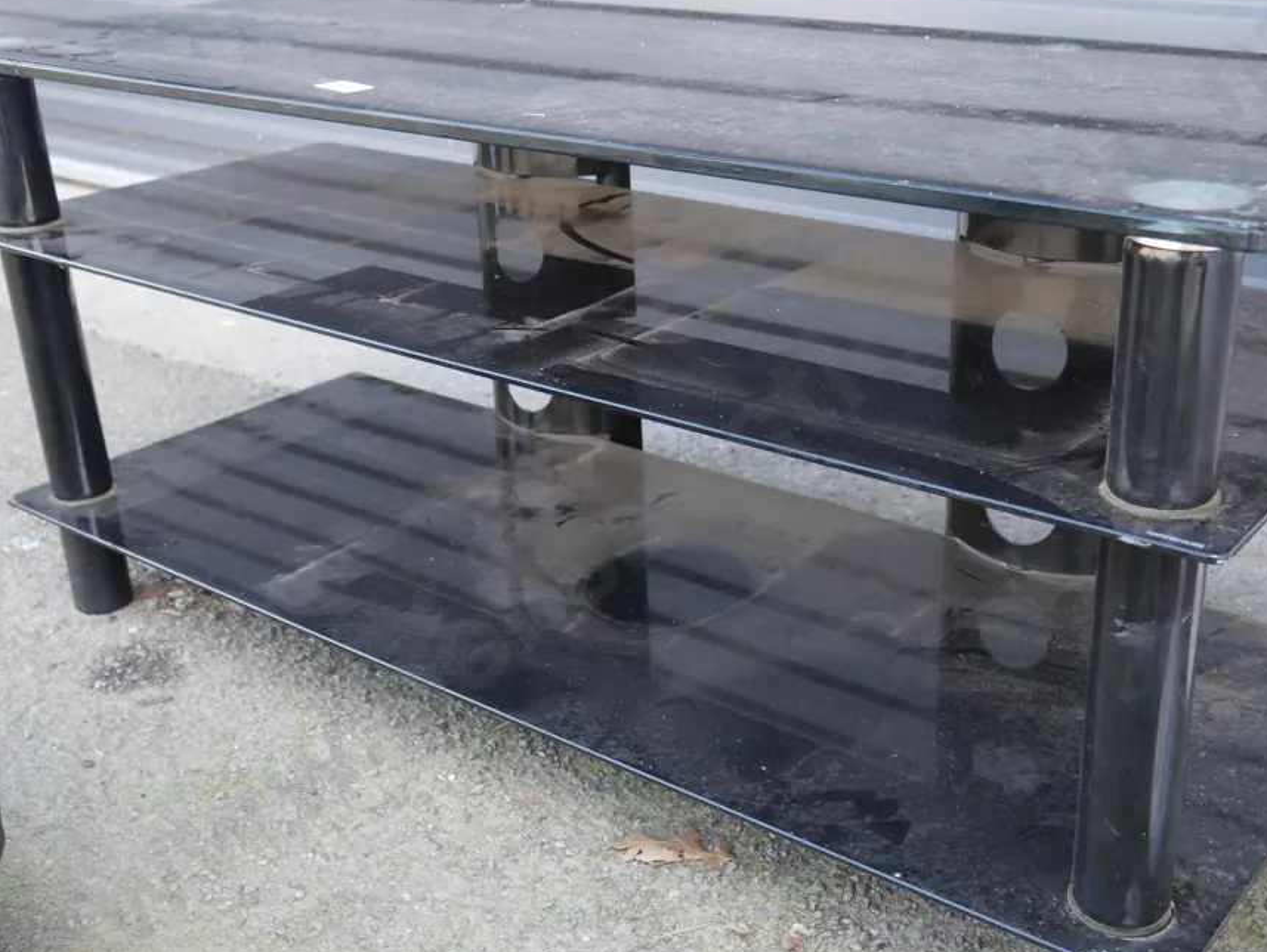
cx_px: 708
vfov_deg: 33.6
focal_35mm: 43
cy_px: 475
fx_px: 1575
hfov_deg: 43.7
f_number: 4.5
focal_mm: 18
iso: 640
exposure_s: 1/60
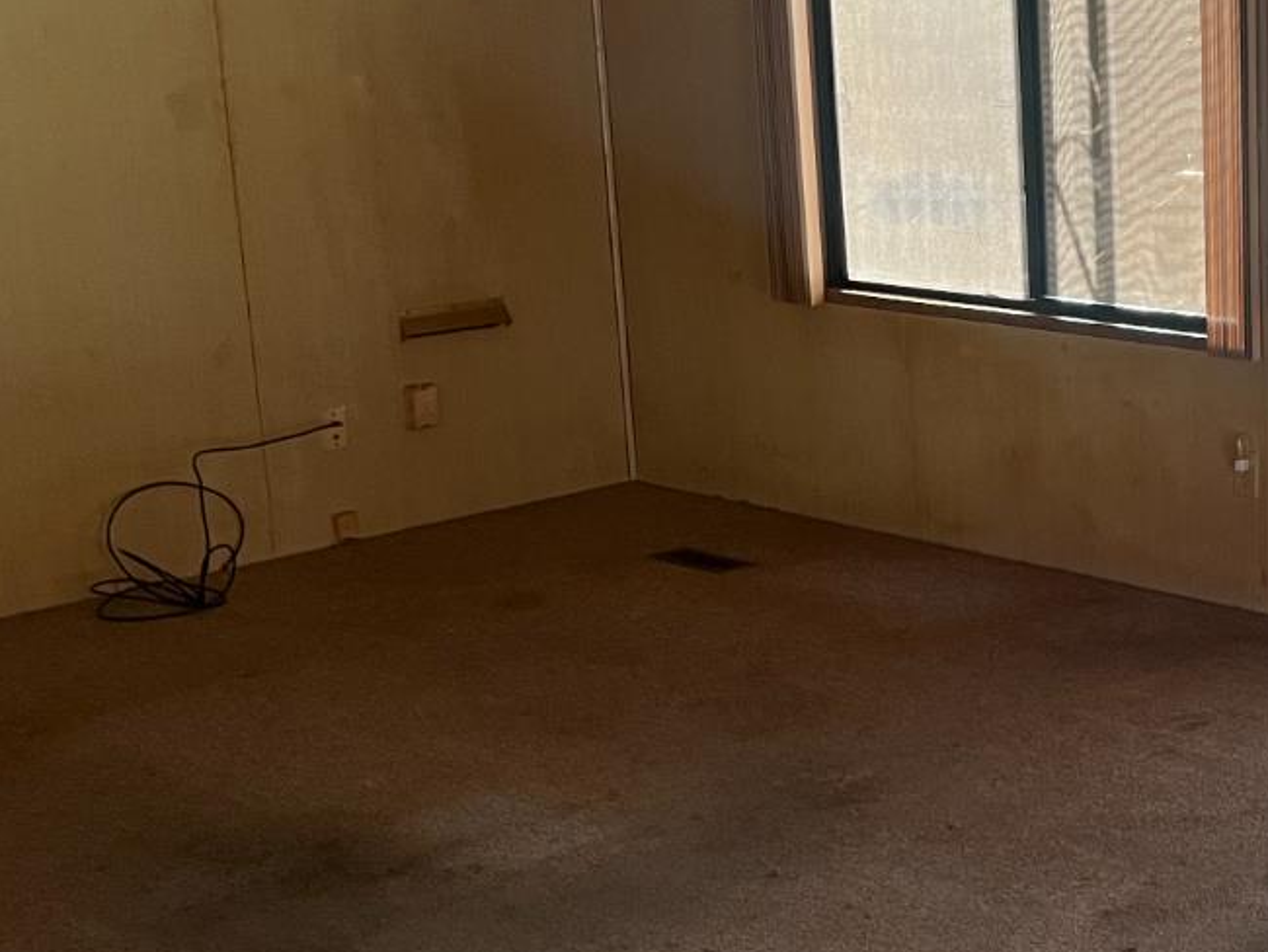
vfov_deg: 24.4
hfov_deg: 29.8
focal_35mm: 60
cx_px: 1291
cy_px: 424
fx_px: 2199
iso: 250
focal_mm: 5.7
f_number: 1.5
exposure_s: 1/60
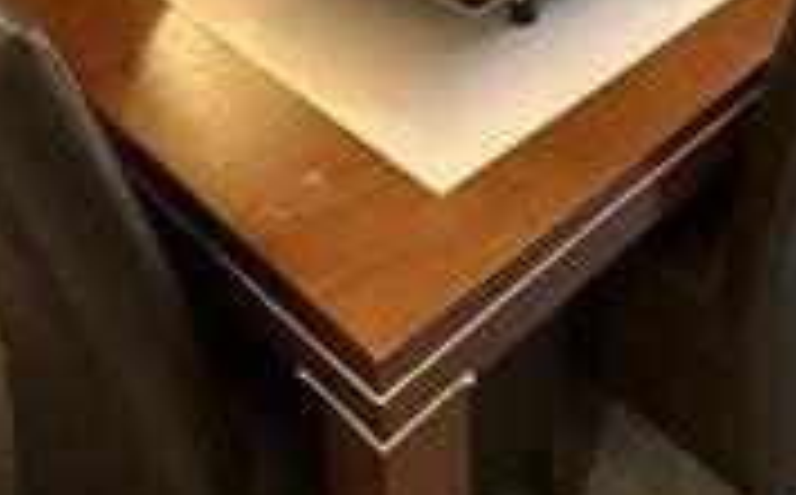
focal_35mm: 49
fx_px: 1061
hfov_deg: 38.4
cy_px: -223
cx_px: 713
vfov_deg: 22.2
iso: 500
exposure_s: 1/100
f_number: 2.2
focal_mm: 2.22
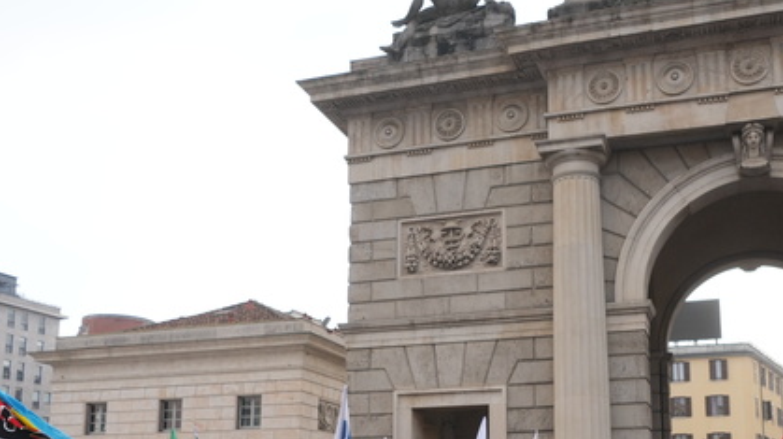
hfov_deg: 48.9
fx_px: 851
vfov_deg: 27.9
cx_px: 497
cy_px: 389
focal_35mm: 41
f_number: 5.6
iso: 400
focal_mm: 16
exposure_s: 1/400
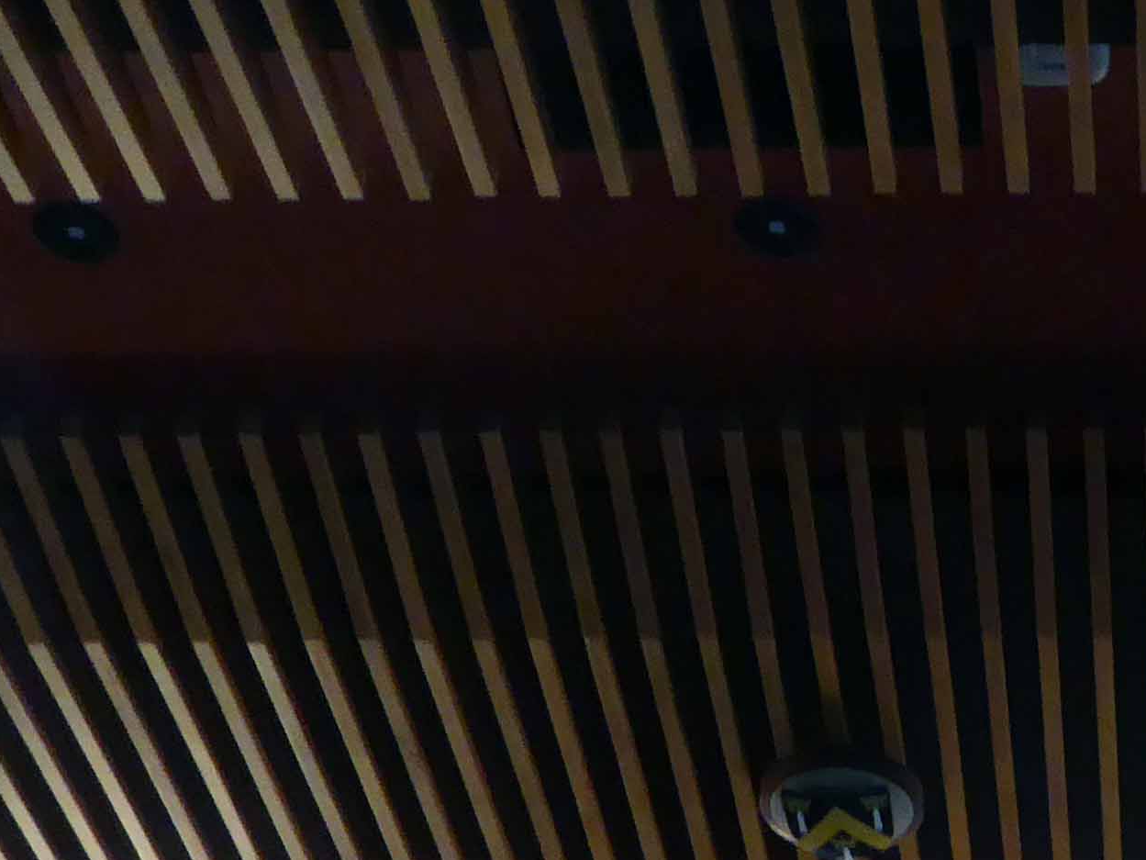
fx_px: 3245
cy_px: 1053
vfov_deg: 14.6
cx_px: 1112
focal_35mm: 98
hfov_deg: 19.5
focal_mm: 4.3
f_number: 3.3
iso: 400
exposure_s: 1/15
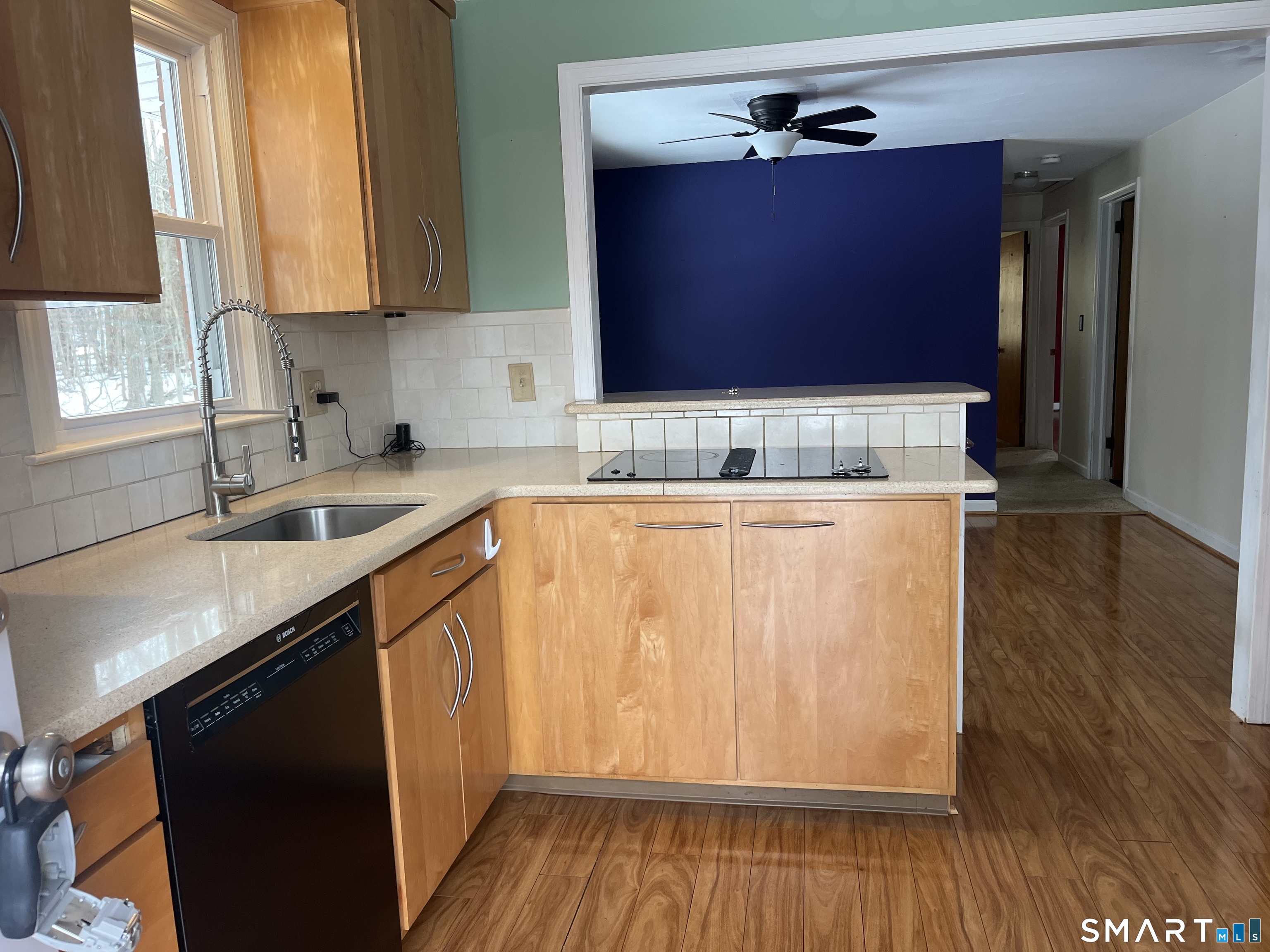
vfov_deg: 53.1
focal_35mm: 26
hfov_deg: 67.3
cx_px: 635
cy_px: 476
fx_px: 954
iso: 80
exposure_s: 1/120
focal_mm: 5.1
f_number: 1.6
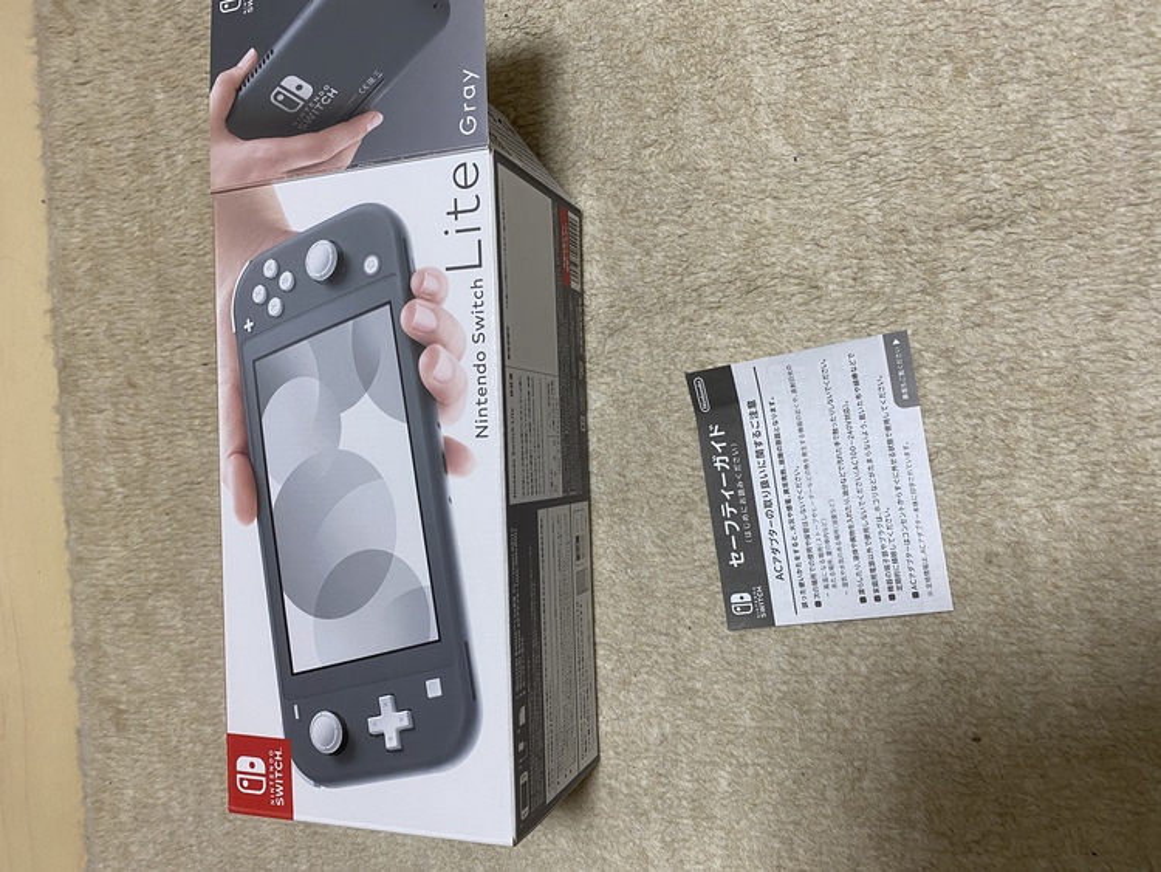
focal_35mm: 26
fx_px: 872
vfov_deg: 53.1
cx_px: 580
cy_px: 436
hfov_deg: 67.3
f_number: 1.8
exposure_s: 1/74
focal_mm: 4.25
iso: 125
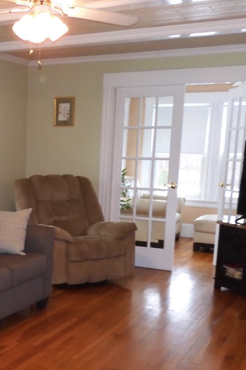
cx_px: -8
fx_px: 523
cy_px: 253
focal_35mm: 51
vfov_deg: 38.4
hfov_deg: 25.0
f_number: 3.4
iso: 400
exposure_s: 1/30
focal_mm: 4.3
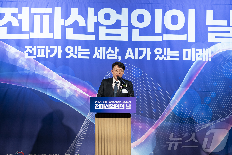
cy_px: 78
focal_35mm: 70
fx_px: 451
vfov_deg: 19.5
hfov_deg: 28.8
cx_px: 116
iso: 1000
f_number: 2.8
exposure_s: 1/320
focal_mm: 70
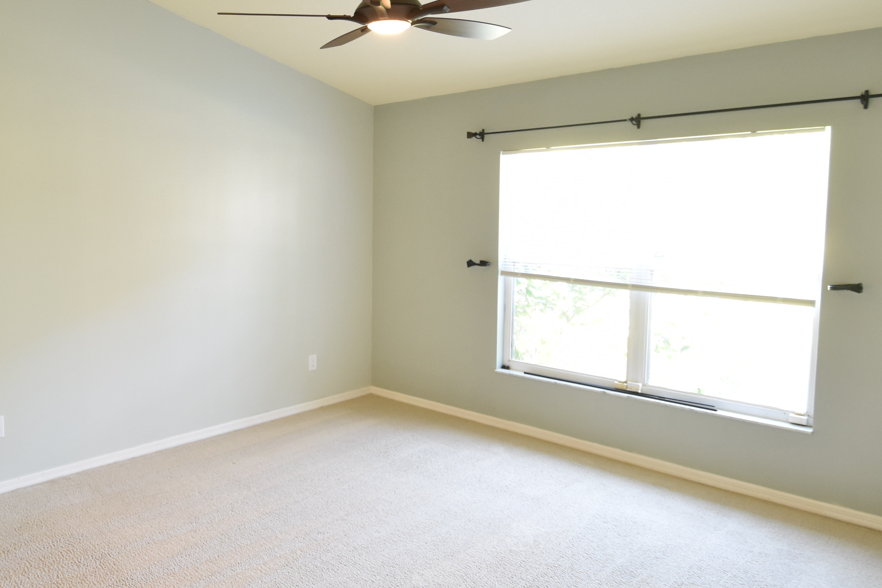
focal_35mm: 26
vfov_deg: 49.4
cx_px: 297
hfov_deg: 67.6
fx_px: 637
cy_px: 257
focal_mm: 10
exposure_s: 1/20
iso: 800
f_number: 3.5
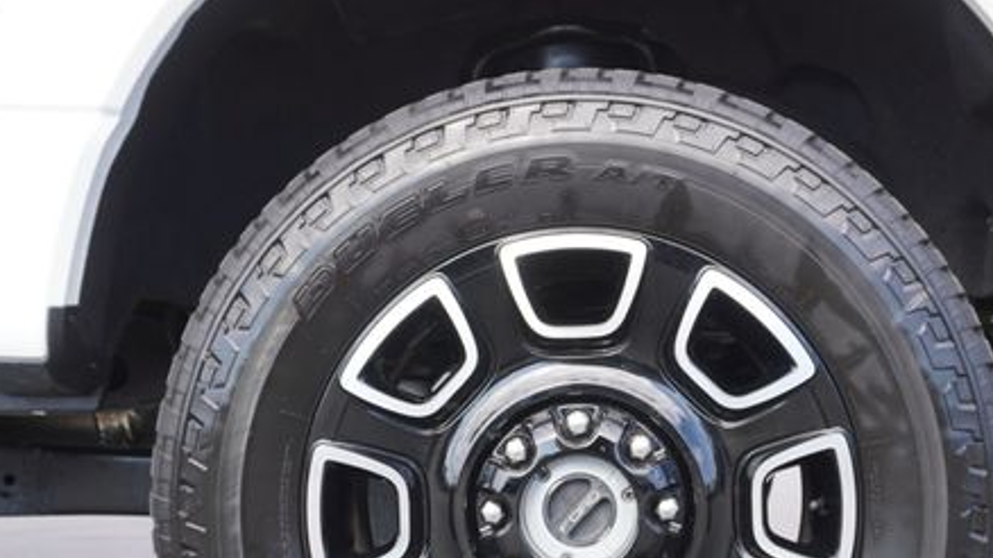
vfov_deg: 25.3
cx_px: 567
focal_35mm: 46
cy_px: 481
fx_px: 1211
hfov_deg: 44.5
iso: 100
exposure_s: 1/100
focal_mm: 20
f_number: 5
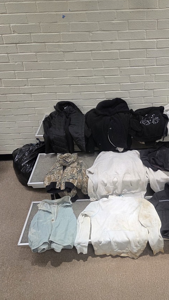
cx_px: 120
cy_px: 176
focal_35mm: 30
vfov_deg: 63.9
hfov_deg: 38.2
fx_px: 239
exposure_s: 1/120
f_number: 1.8
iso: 200
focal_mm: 5.4
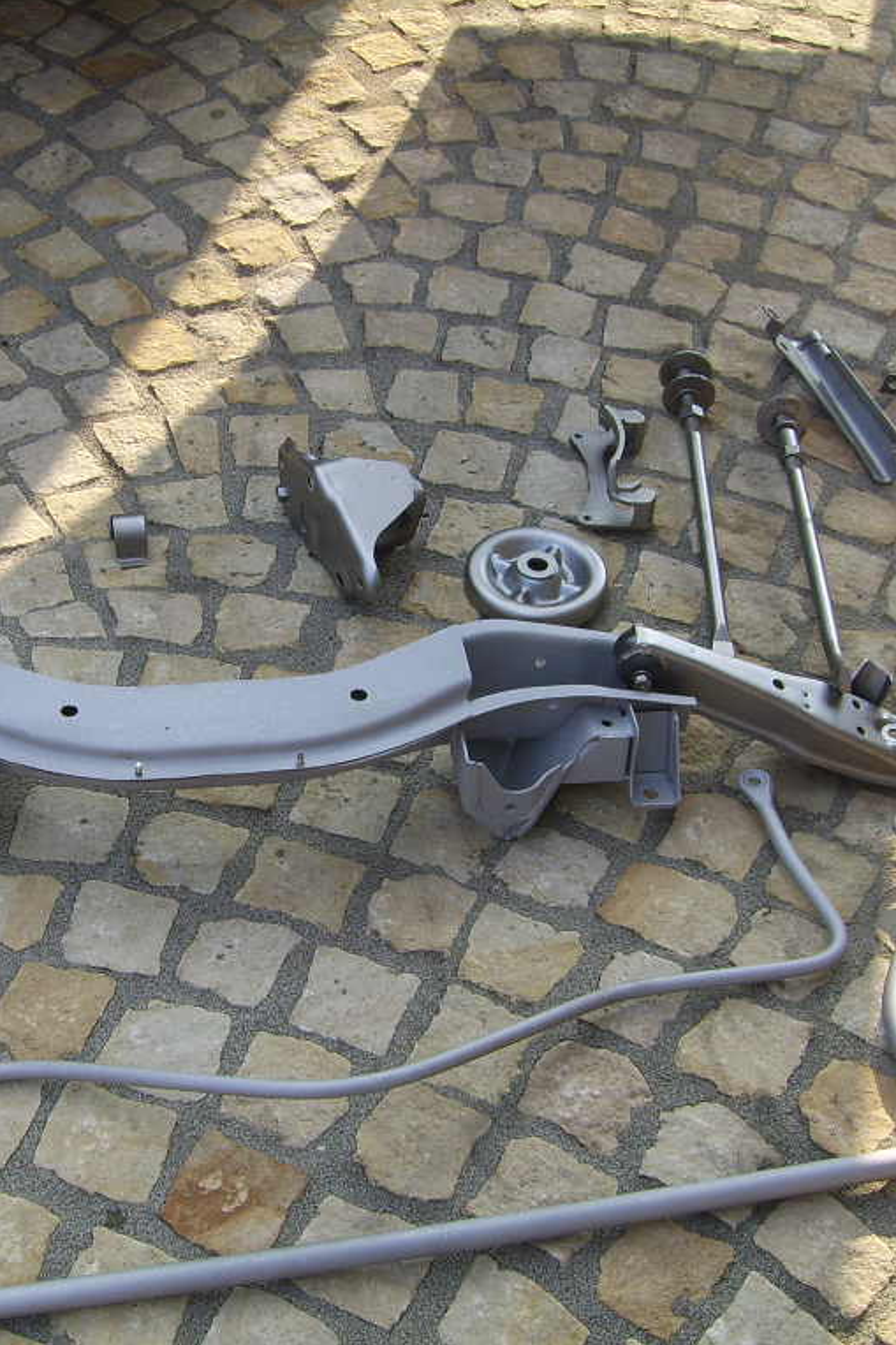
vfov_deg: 37.5
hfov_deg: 25.4
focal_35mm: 53
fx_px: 1979
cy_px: 671
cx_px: 306
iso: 50
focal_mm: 7.8
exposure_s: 1/80
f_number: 6.4
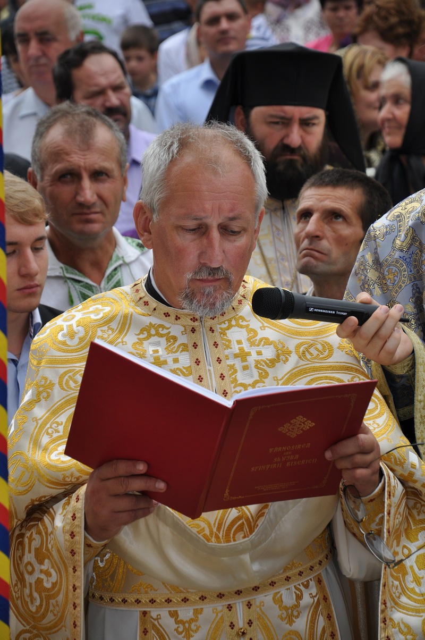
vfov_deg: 13.1
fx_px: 2795
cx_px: 212
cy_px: 320
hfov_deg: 8.7
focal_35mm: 158
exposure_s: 1/200
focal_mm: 105
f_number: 8
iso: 200
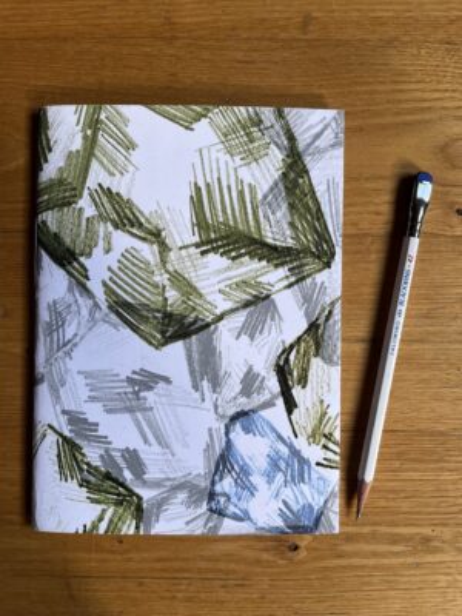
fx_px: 463
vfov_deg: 67.3
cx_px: 231
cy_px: 308
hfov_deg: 53.1
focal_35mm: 26
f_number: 1.6
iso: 125
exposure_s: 1/64
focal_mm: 5.1
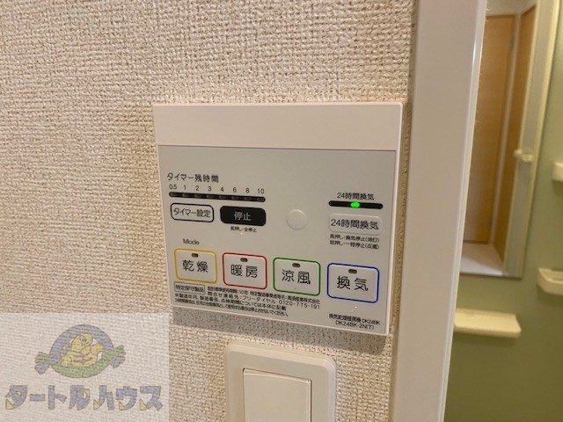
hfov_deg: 67.3
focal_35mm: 26
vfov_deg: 53.1
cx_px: 282
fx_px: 423
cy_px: 211
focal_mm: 4.25
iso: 125
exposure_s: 1/60
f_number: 1.8
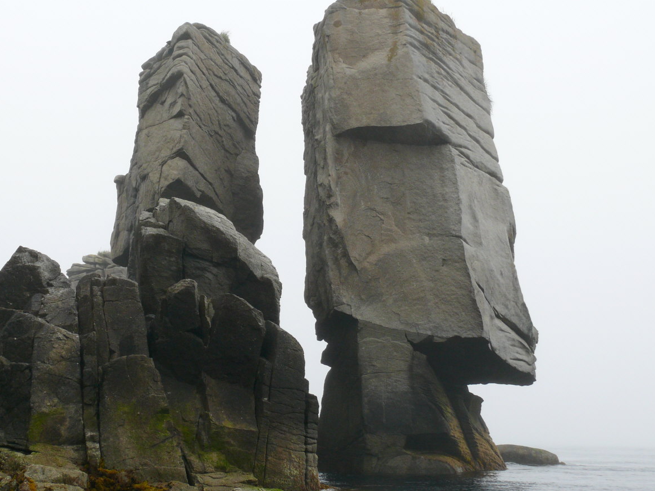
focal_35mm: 48
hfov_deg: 39.4
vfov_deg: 30.2
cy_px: 275
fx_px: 908
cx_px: 248
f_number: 5.6
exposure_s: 1/200
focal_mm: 7.4
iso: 100
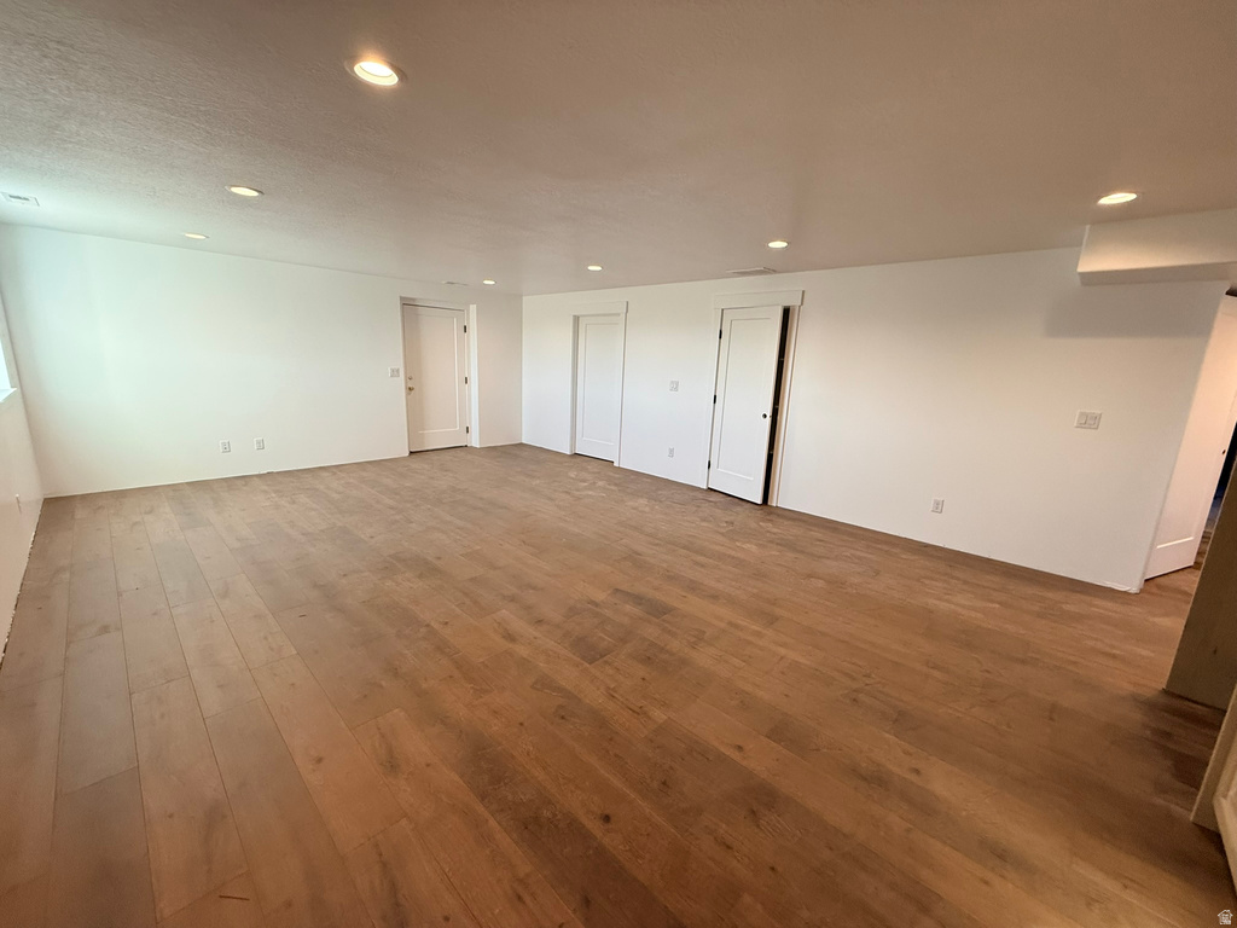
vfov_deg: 85.7
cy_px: 464
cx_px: 618
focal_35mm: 14
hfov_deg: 102.1
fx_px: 500
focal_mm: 2.22
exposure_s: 1/120
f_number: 2.2
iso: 200
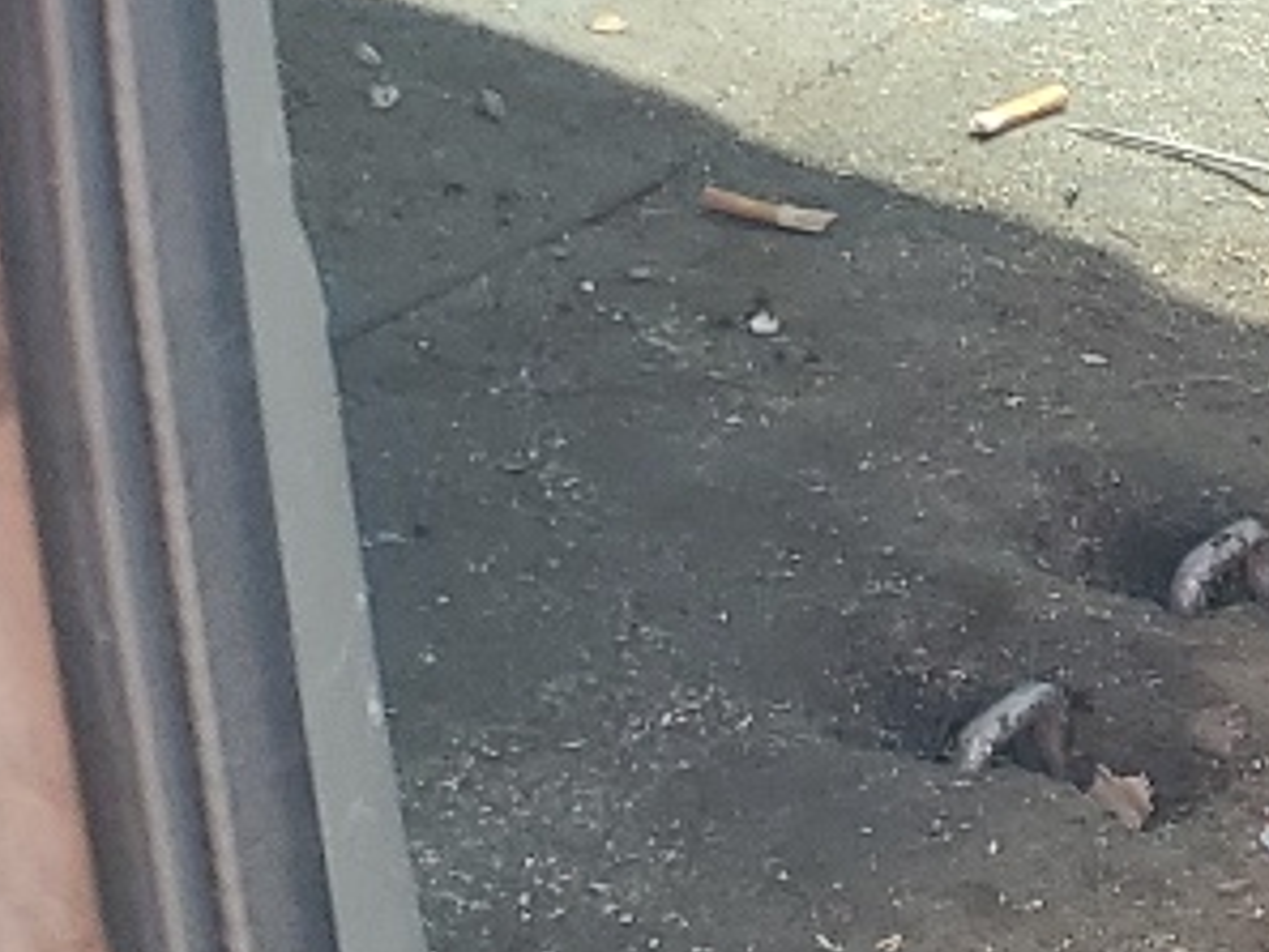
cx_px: 2905
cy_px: 564
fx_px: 5134
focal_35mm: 140
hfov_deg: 11.8
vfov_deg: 10.6
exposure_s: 1/250
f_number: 1.5
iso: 50
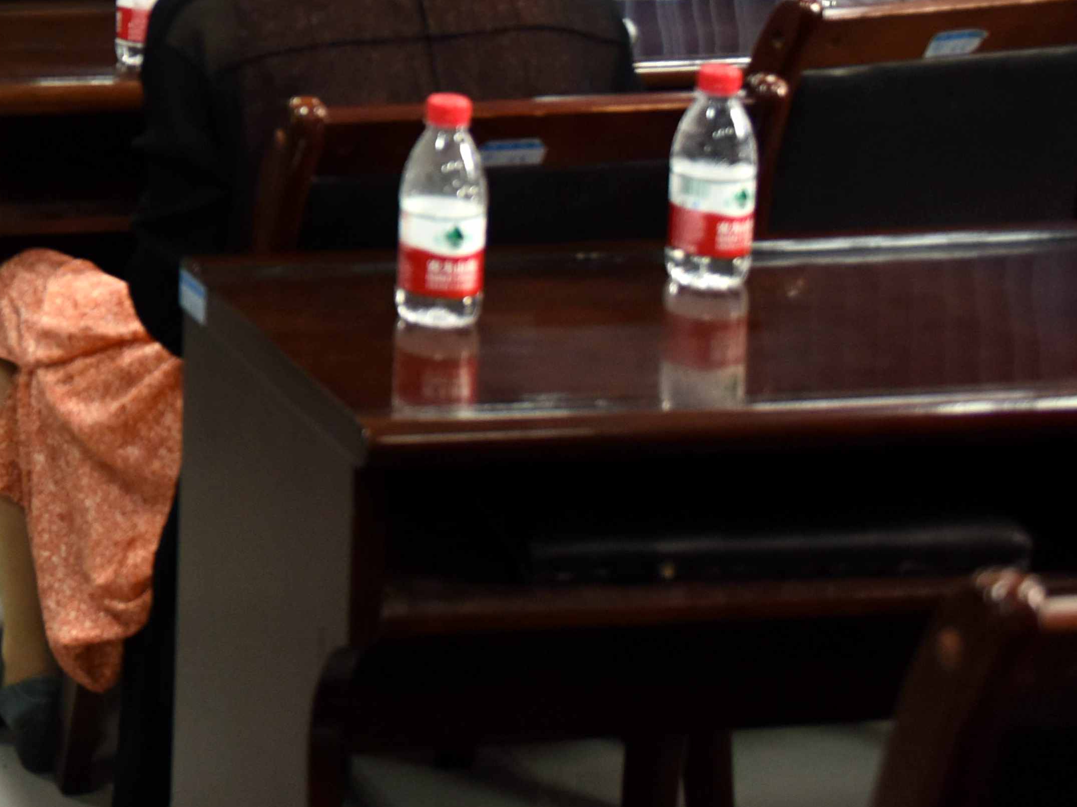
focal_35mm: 89
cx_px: -583
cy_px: -137
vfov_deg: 16.0
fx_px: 2769
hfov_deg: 19.1
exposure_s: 1/60
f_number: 3.2
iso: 1000
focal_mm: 28
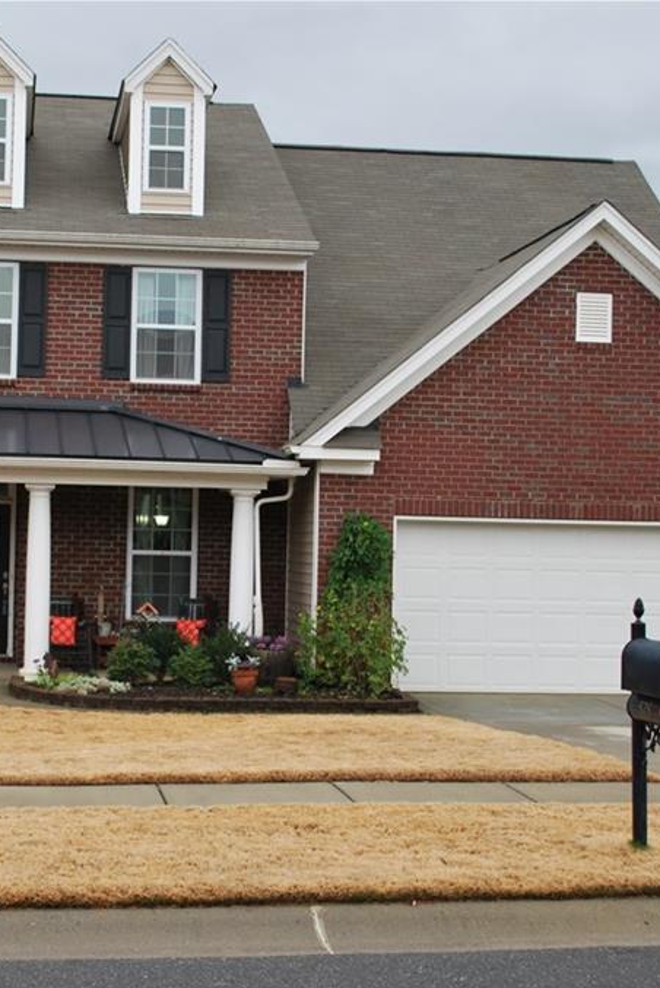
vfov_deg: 33.9
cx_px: 177
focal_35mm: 59
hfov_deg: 22.8
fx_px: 1621
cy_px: 498
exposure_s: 1/80
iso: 200
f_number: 4.5
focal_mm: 26
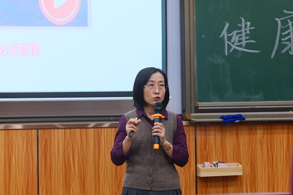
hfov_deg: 16.0
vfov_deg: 10.7
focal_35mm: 128
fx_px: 1041
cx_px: 146
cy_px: 98
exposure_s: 1/125
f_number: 3.6
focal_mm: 85
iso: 6400
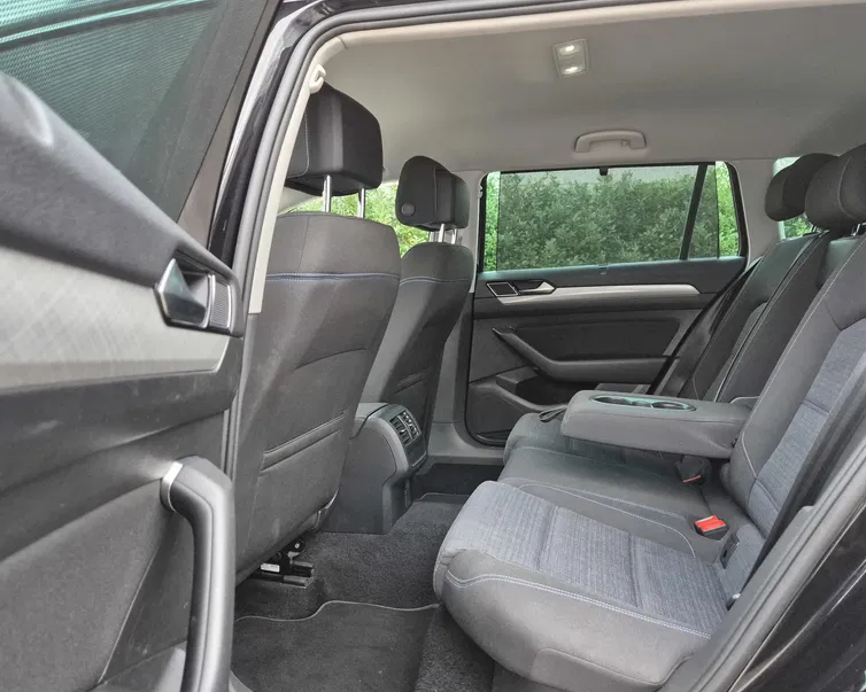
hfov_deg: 68.1
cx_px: 455
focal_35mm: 25
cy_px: 357
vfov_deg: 56.8
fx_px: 641
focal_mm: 5.4
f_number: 1.8
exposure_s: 1/100
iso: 1250
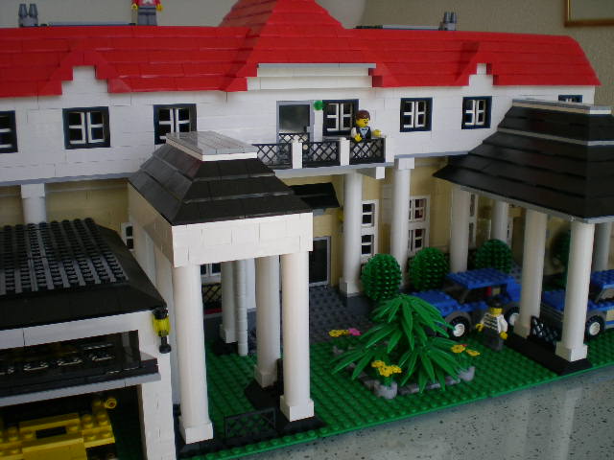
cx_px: 307
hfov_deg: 49.0
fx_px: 674
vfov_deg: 37.7
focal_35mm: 38
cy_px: 230
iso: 50
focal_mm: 6.3
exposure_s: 1/188
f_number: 3.1
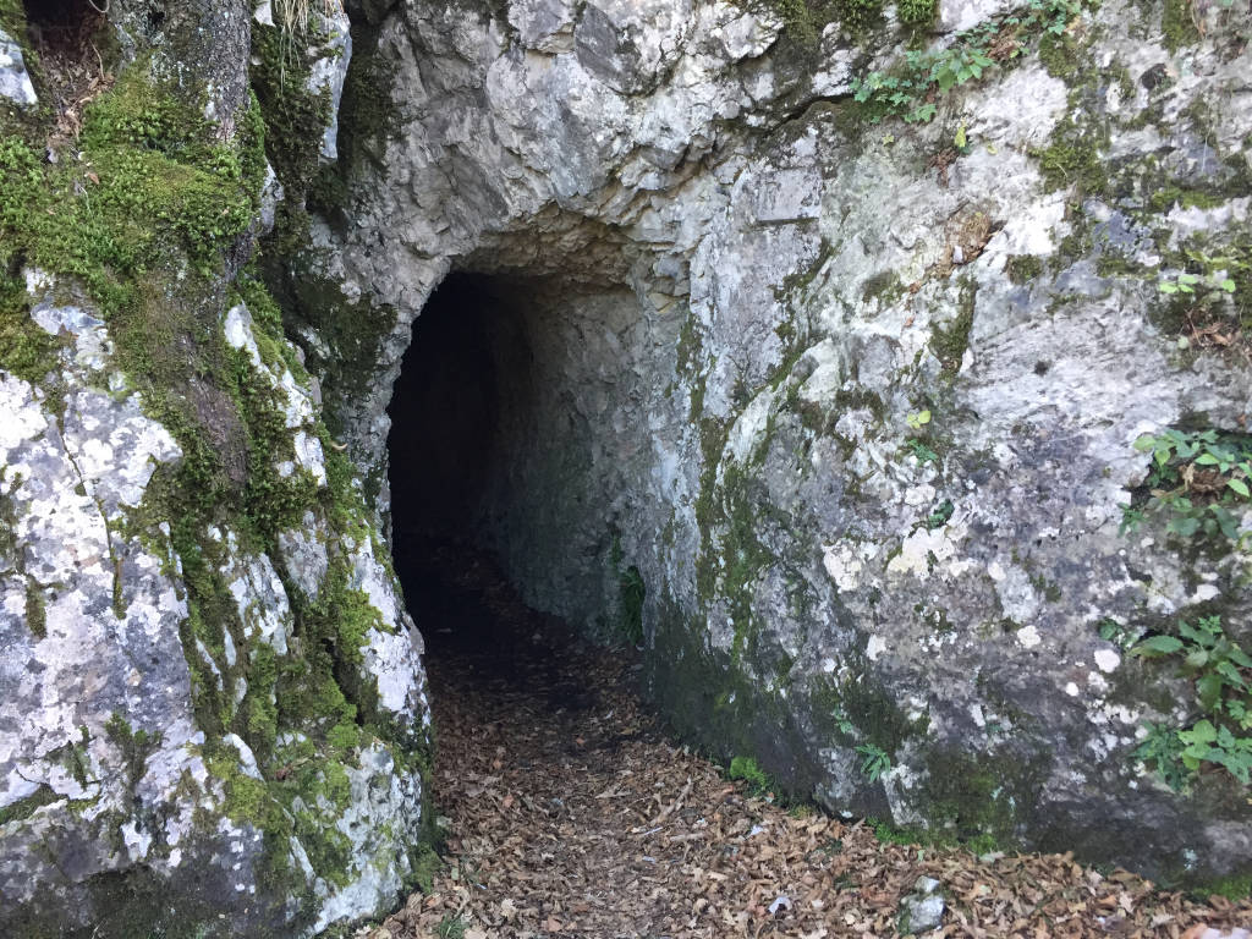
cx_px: 626
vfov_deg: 48.2
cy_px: 470
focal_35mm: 29
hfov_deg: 61.7
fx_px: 1049
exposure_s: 1/33
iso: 50
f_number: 2.2
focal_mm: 4.15
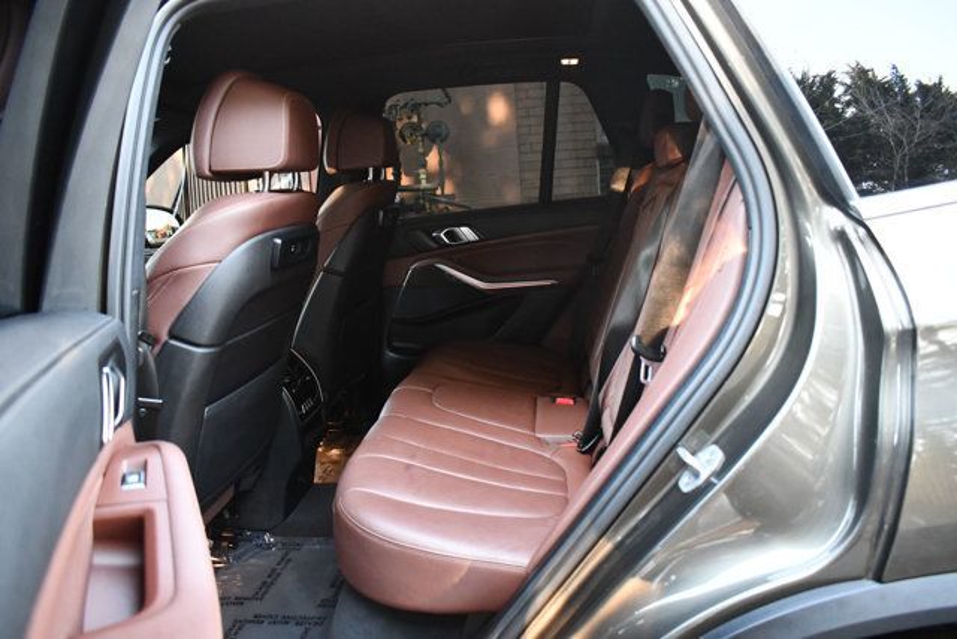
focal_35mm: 27
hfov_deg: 67.4
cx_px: 478
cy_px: 320
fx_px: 718
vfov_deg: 48.0
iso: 3200
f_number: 3.5
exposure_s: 1/100
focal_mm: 18
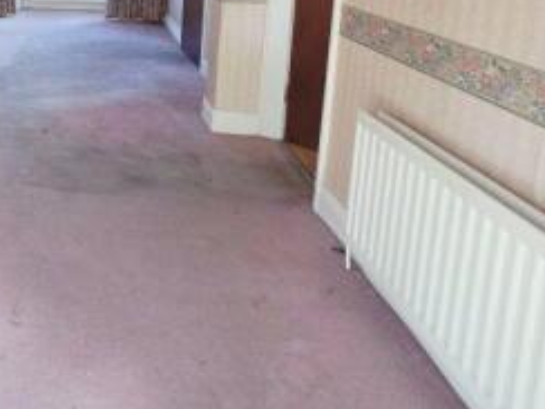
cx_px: -48
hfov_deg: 44.9
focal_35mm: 31
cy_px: -12
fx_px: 488
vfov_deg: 39.3
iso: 125
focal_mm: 2.2
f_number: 1.9
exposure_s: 1/120
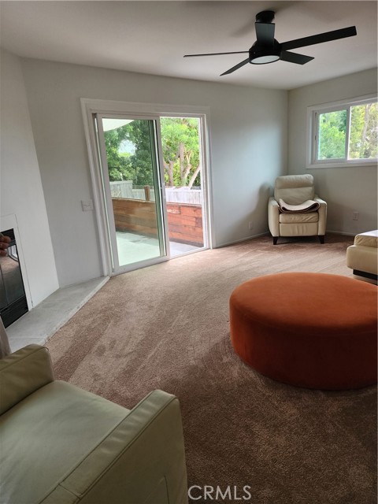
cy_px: 252
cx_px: 189
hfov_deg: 58.9
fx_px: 335
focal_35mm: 23
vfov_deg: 73.9
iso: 100
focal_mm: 6.4
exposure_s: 1/180
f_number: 1.8
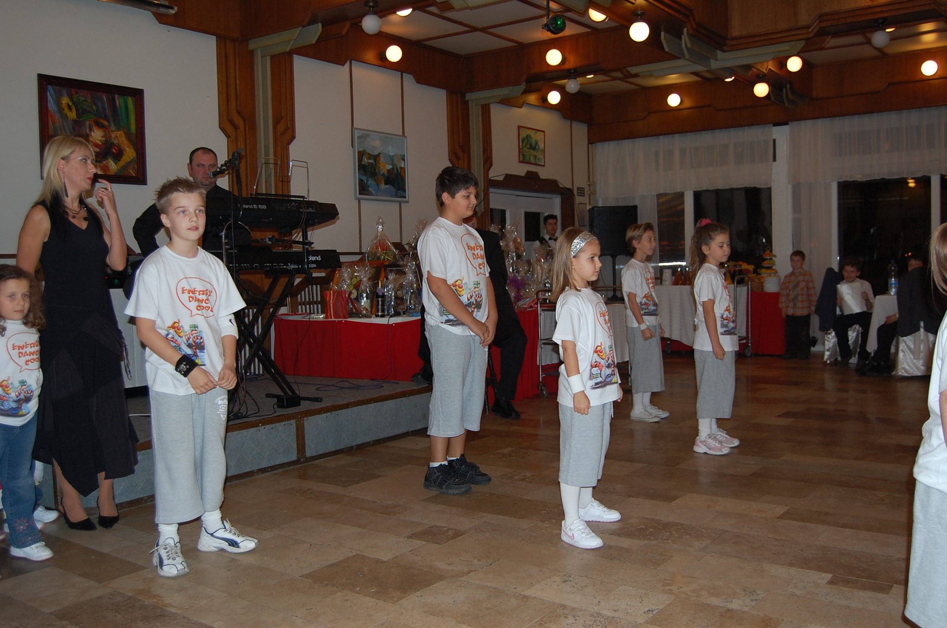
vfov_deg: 39.8
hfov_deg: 57.3
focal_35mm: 33
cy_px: 314
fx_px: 867
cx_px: 474
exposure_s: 1/60
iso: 400
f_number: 3.8
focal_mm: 22
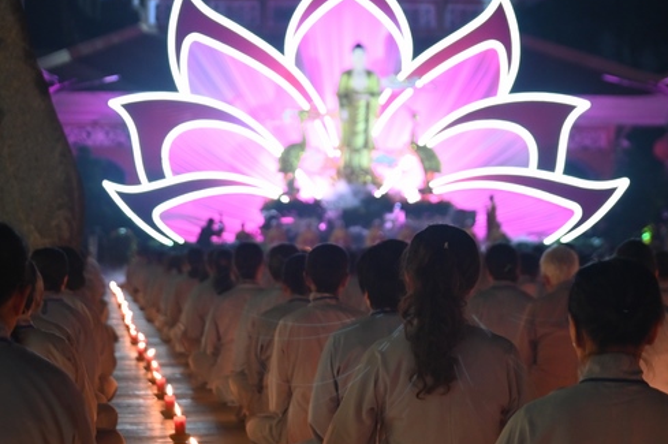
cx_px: 389
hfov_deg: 21.9
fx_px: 1724
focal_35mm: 93
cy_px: 253
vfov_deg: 14.7
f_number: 4.5
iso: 4000
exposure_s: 1/40
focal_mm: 70
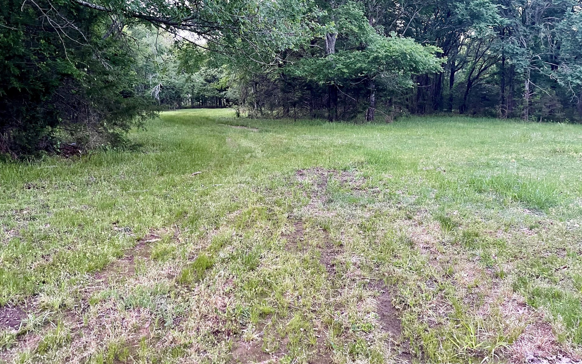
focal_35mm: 27
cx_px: 289
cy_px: 159
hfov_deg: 68.4
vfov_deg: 45.9
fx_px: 428
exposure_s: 1/48
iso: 500
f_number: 1.6
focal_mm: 5.1
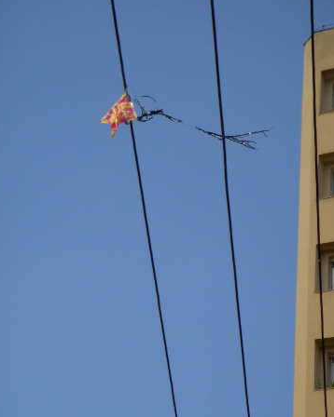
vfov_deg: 13.3
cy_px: 243
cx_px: 167
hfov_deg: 10.6
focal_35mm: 145
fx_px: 1793
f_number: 4.1
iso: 100
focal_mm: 17.3
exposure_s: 1/640
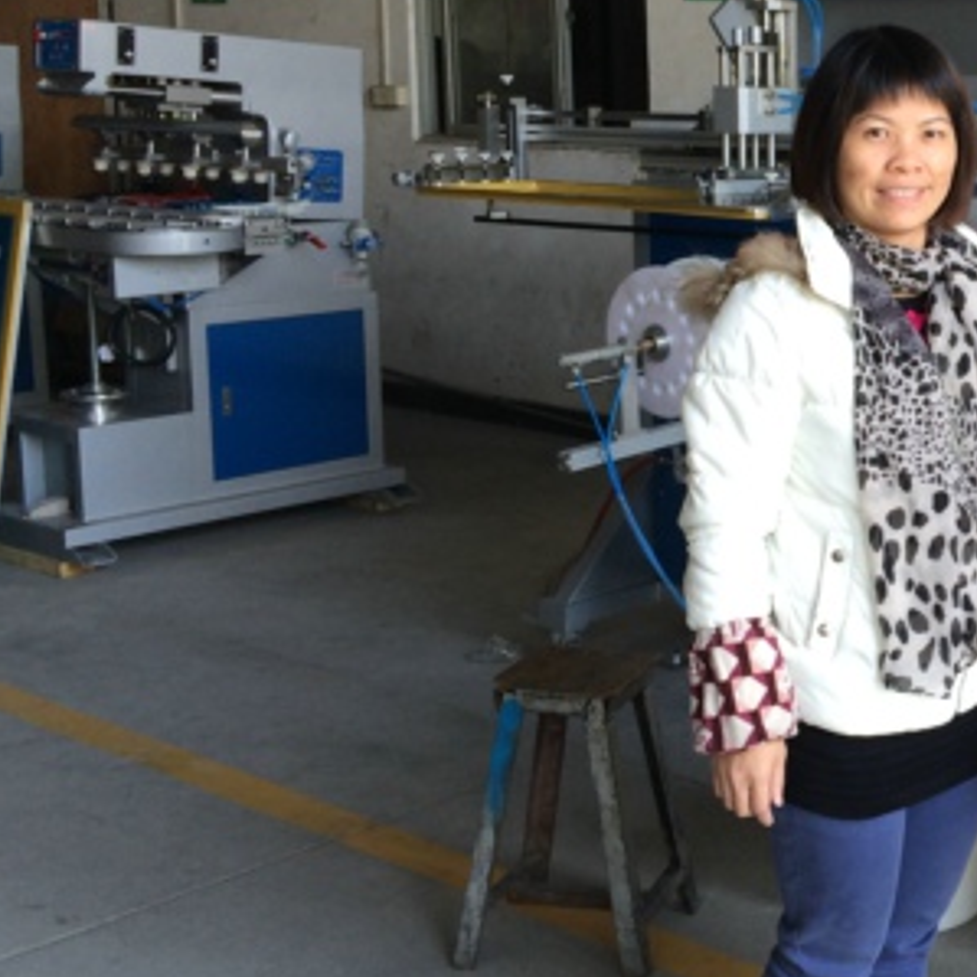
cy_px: 338
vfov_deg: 27.6
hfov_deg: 25.6
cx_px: 1085
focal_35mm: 62
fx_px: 1980
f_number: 2.2
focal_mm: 4.12
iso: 40
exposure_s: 1/60
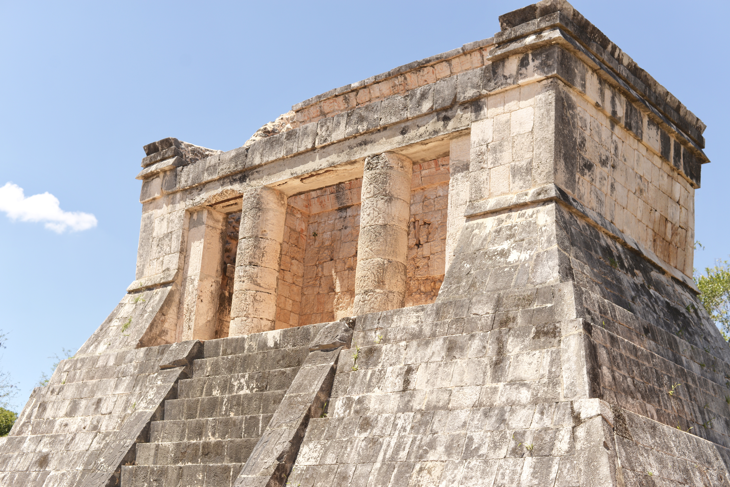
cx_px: 365
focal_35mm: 50
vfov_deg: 27.0
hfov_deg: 39.6
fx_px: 1014
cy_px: 244
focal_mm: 50
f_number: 1.8
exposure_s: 1/2000
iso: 125
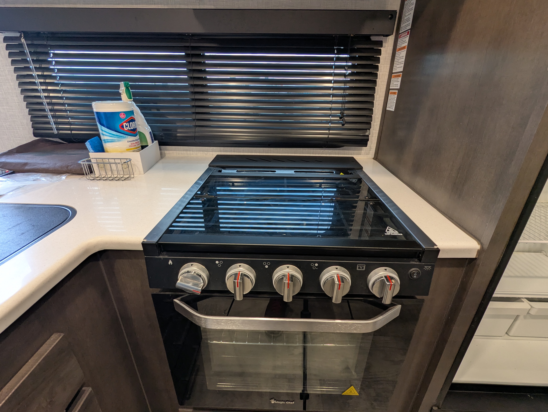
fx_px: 254
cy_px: 206
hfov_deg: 94.4
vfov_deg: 78.2
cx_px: 274
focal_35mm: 16
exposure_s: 1/23.8
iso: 127
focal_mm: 2.35
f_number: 2.2
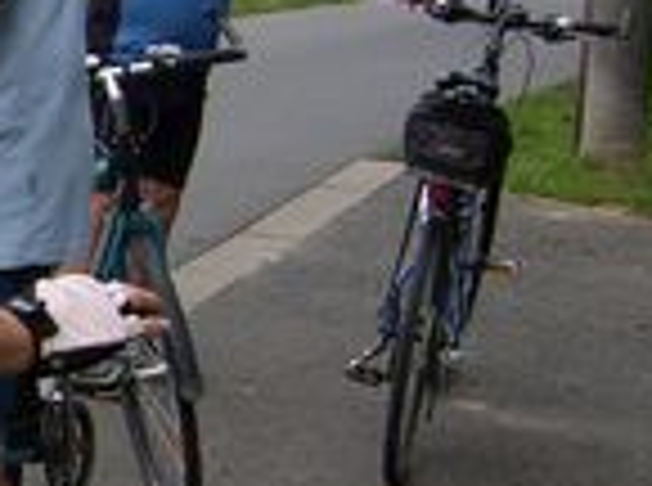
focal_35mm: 124
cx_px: -558
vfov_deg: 11.9
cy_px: 338
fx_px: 2330
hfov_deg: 14.0
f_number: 5.6
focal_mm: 7.4
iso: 50
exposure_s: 1/160
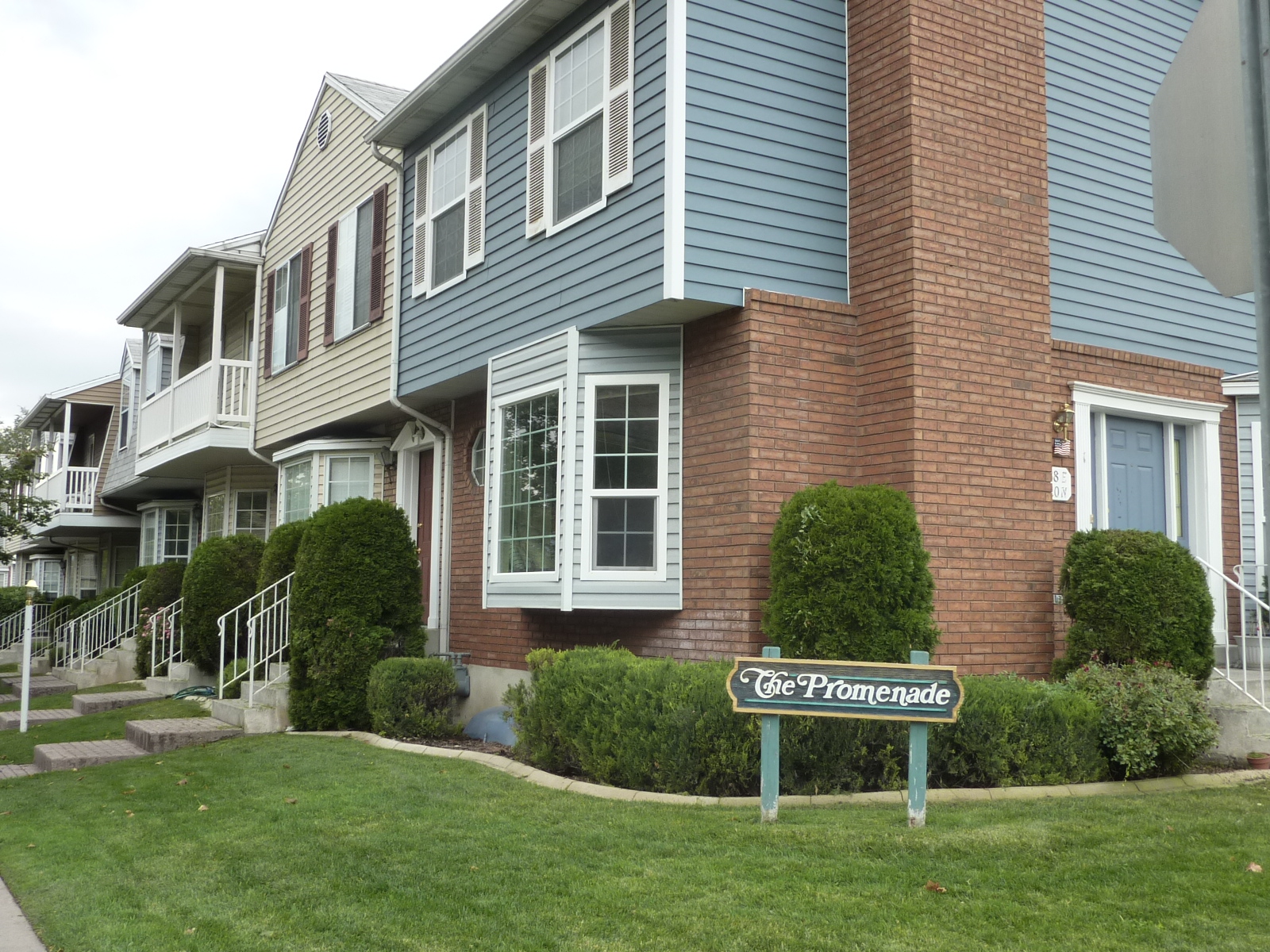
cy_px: 476
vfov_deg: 42.9
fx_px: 1211
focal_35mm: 33
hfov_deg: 55.4
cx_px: 635
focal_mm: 4.1
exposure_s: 1/160
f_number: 4
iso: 125
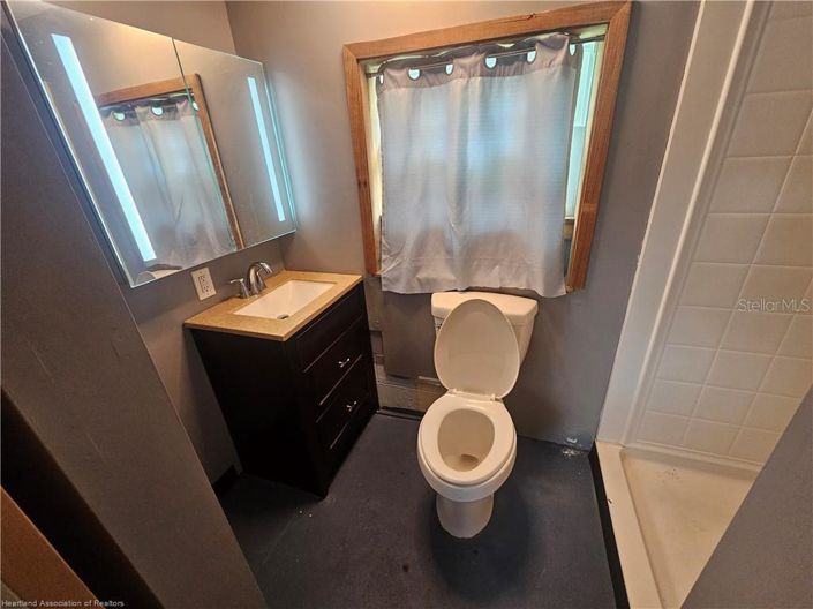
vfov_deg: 89.9
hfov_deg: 106.2
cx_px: 406
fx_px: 305
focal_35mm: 13
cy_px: 304
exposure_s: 1/60
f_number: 2.2
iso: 250
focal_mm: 2.2
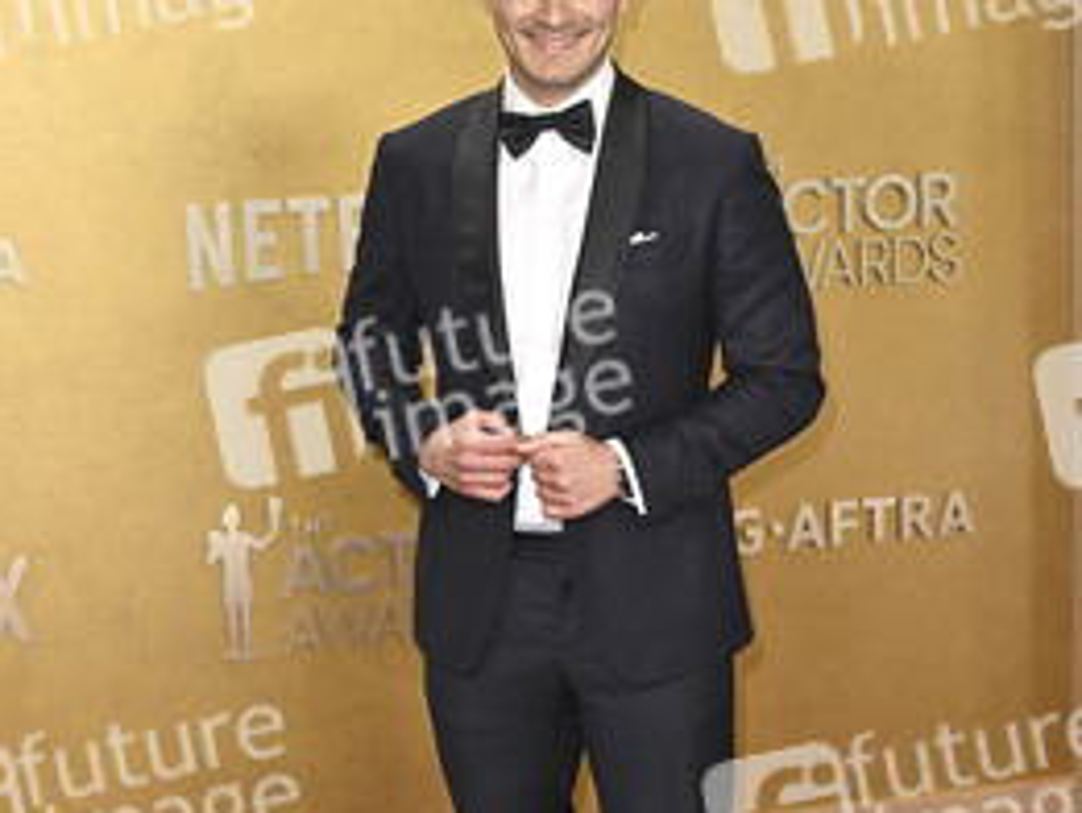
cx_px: 539
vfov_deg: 18.8
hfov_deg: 25.0
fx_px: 2439
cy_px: 597
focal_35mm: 78
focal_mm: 53
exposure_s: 1/320
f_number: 5.6
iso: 2500
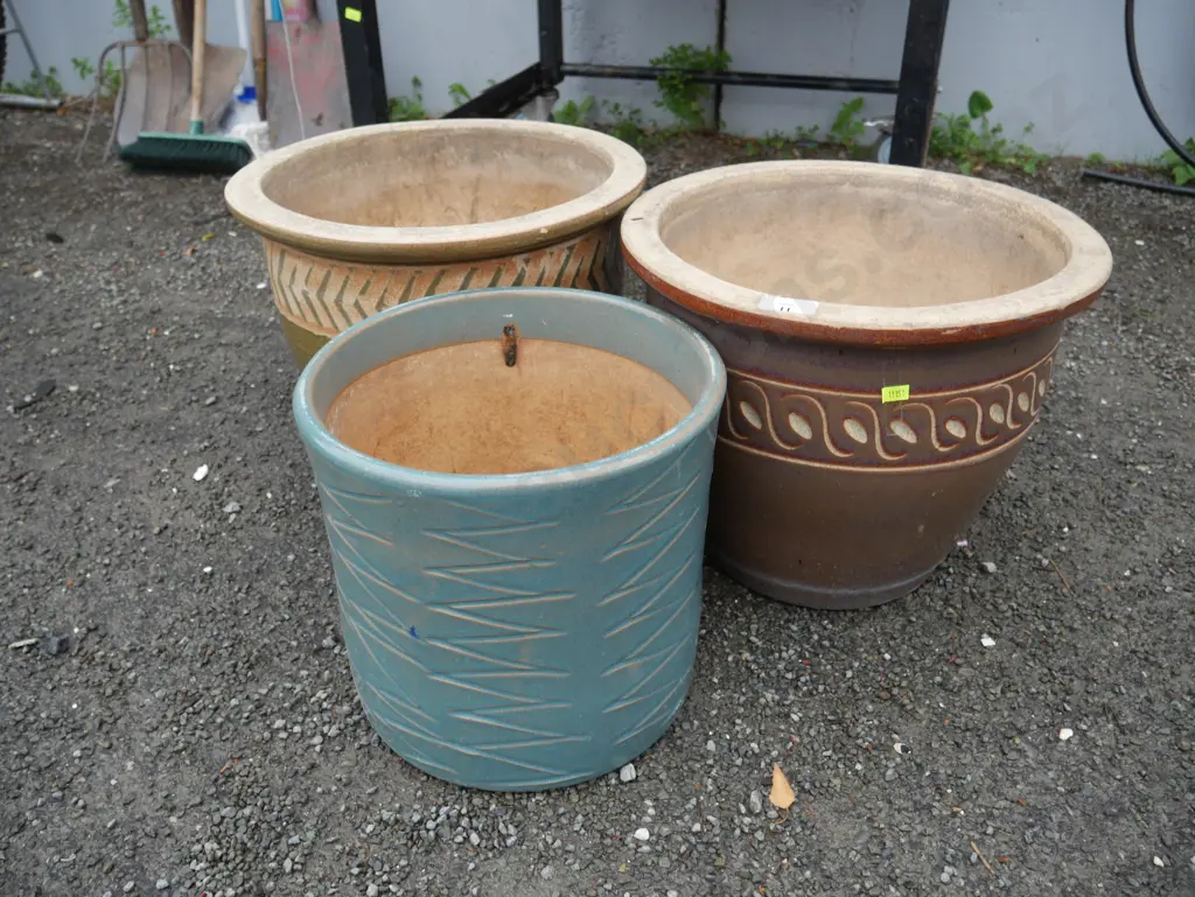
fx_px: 967
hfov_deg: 63.4
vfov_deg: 49.8
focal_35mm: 28
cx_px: 598
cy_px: 448
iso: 200
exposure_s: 1/125
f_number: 4
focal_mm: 14
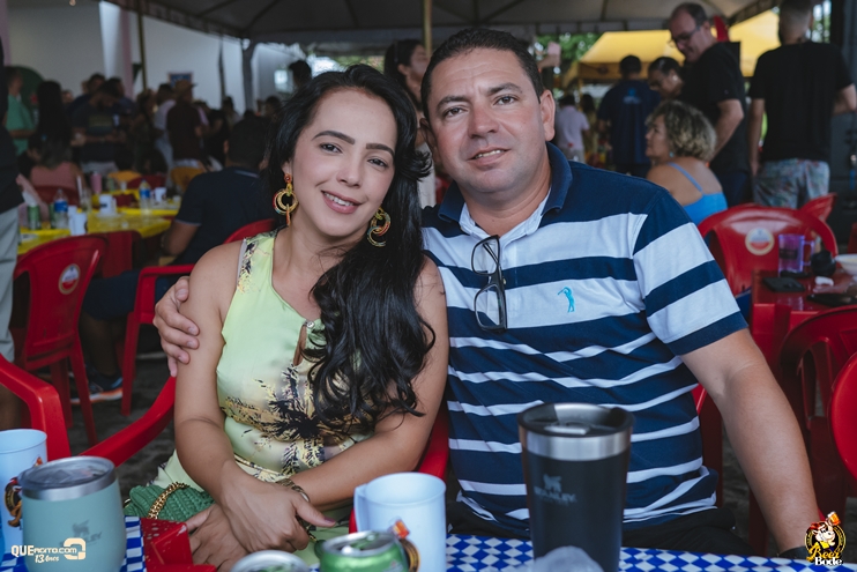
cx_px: 428
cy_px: 286
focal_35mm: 36
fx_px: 857
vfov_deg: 36.9
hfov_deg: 53.1
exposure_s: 1/1250
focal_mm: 24
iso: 1600
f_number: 2.8
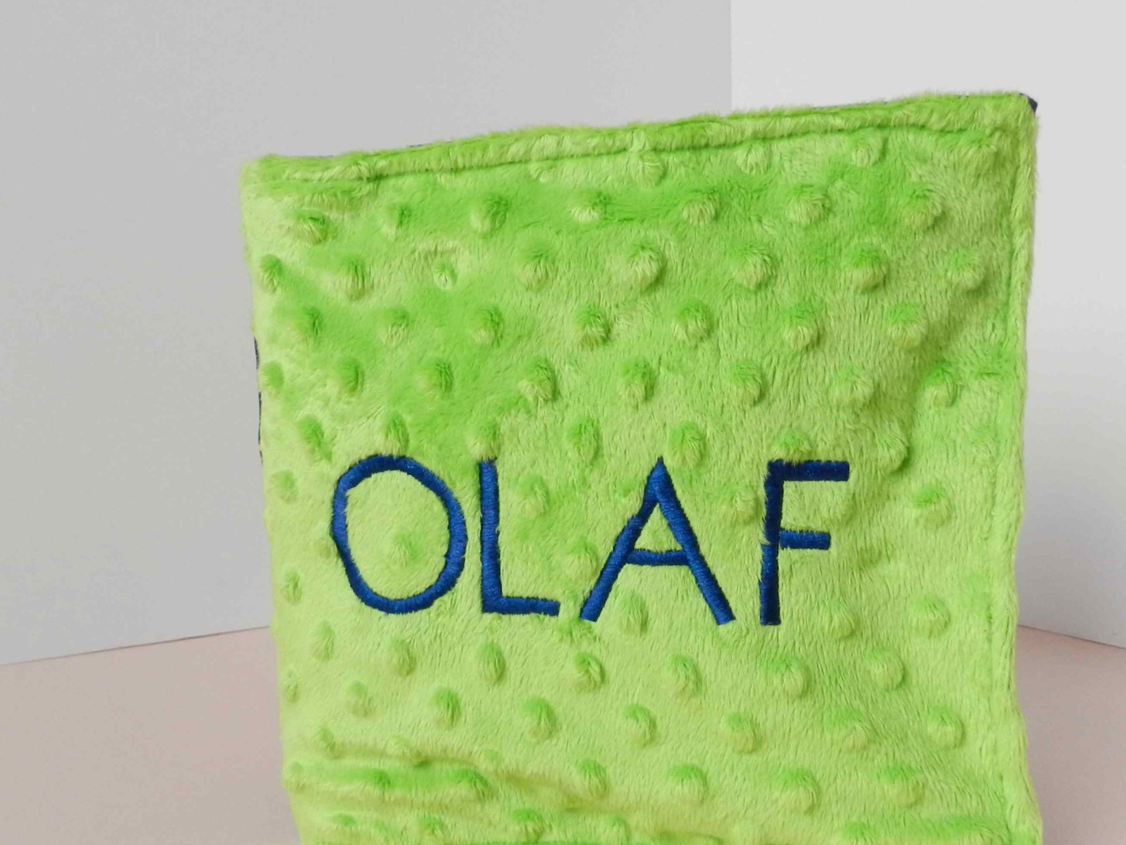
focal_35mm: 35
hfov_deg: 52.6
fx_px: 1139
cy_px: 570
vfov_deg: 40.2
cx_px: 584
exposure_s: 1/200
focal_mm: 4
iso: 400
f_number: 3.4
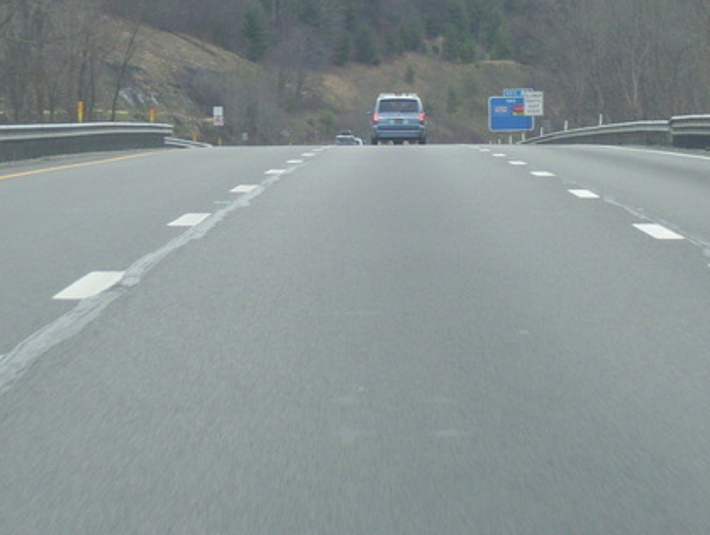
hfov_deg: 9.6
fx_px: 4234
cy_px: 54
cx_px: 397
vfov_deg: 7.2
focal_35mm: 206
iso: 160
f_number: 4.6
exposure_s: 1/250
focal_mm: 18
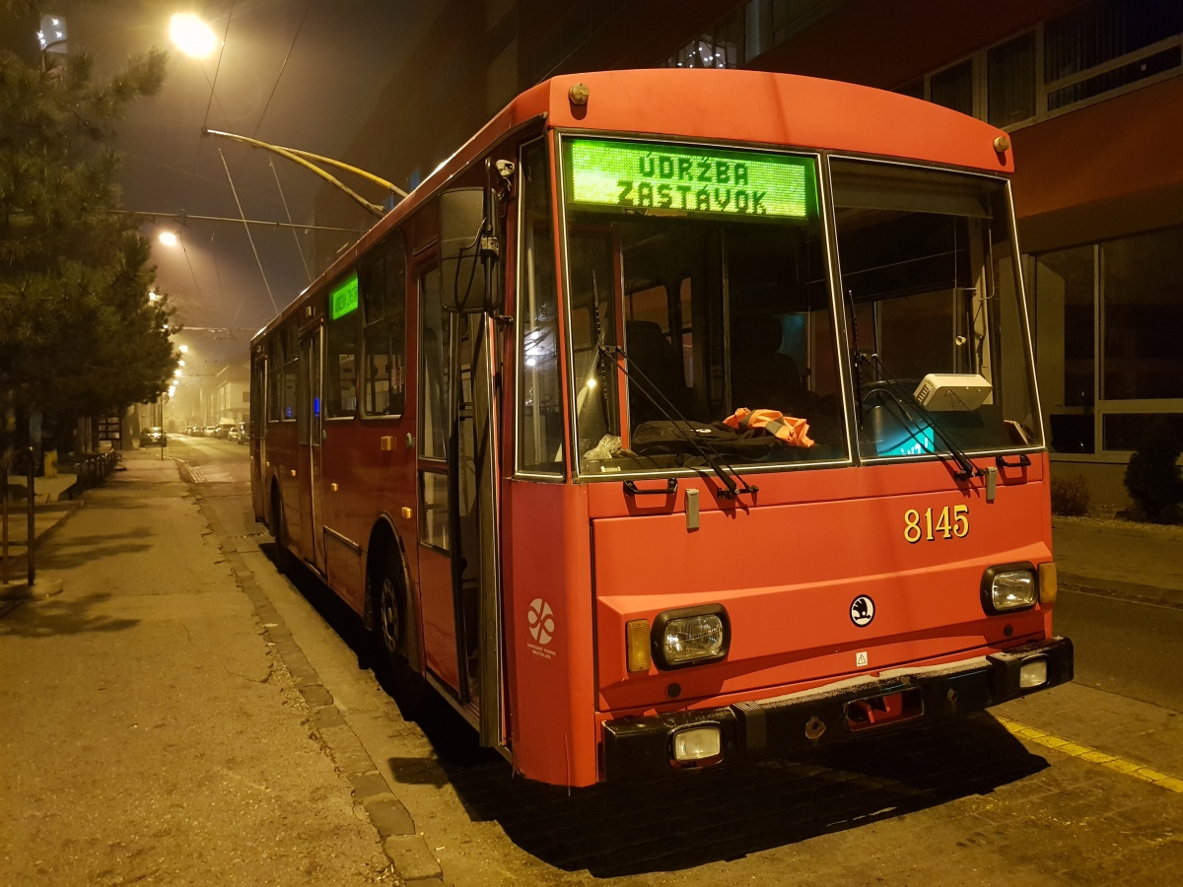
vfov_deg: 53.1
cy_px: 444
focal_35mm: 26
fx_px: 889
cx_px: 592
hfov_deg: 67.3
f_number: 1.7
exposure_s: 1/10
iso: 400
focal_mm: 4.2
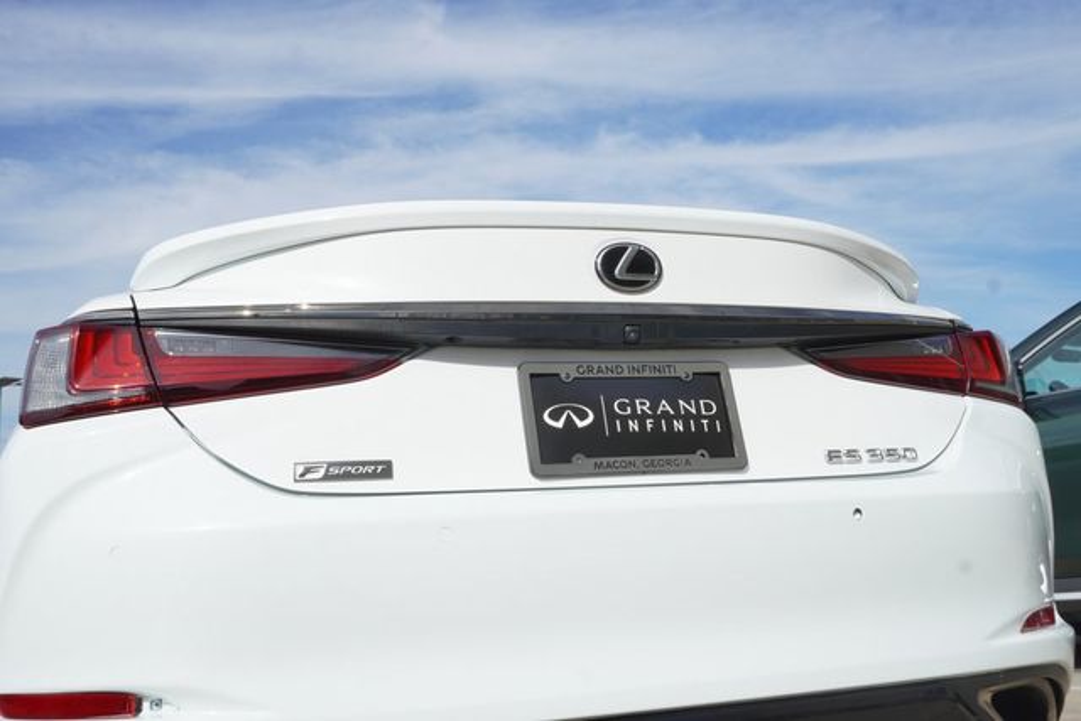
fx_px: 1126
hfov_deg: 51.3
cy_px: 360
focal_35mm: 38
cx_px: 540
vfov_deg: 35.5
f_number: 13
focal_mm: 25
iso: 160
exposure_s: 1/200
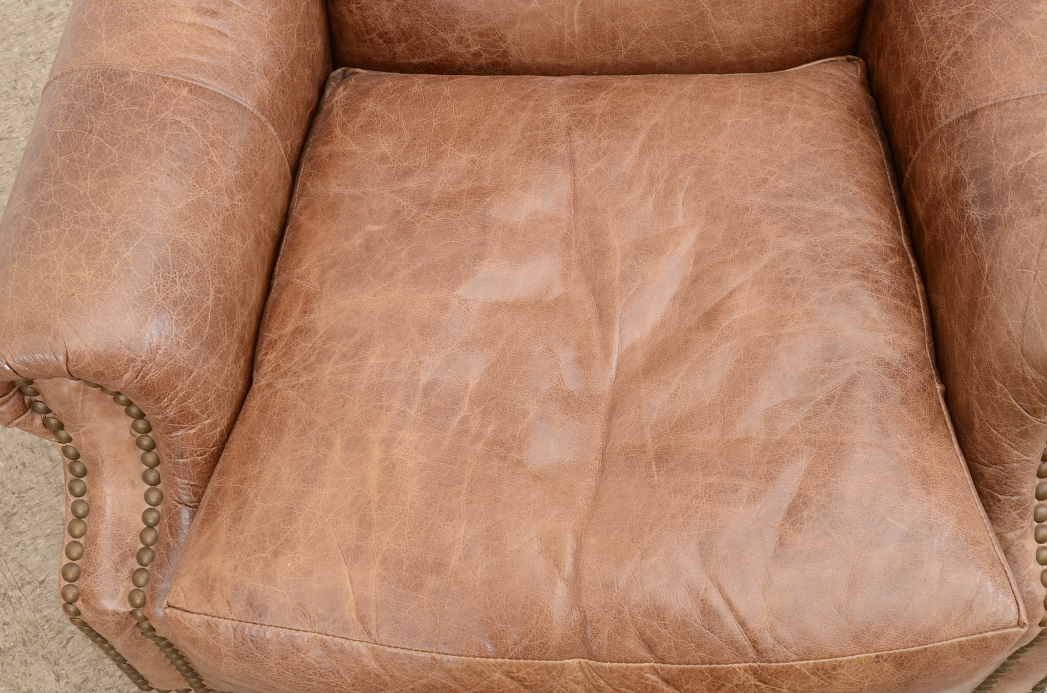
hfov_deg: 44.5
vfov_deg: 30.4
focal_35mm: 44
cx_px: 593
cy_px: 309
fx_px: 1277
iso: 100
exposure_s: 1/80
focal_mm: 22
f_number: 8
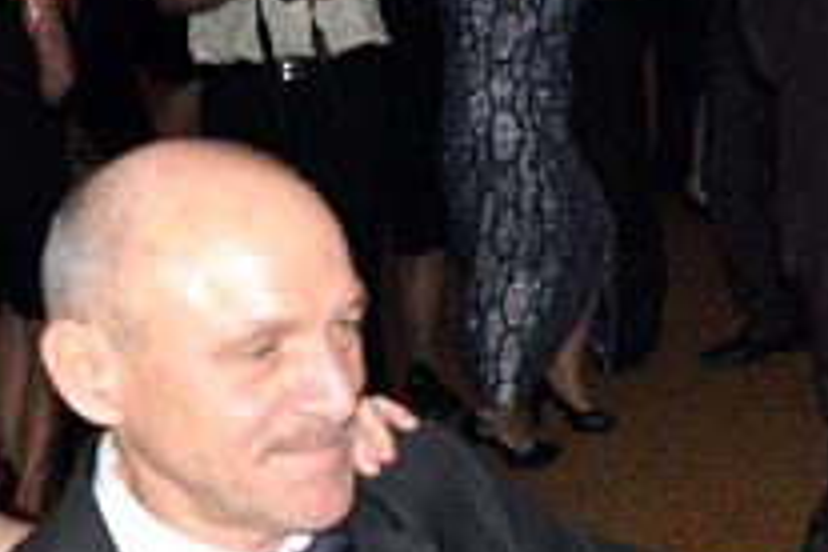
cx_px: 288
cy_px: 586
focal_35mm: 111
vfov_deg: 12.2
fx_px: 2553
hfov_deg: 18.4
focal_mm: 18
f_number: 5
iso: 2000
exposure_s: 1/60
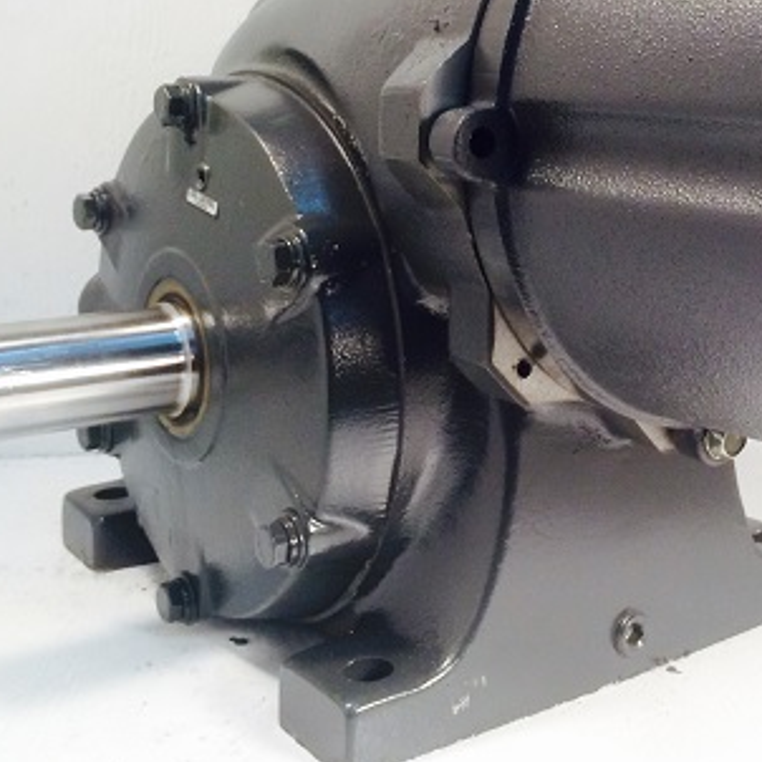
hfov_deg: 32.8
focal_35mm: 51
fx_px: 1270
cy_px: 235
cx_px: 563
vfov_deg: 33.0
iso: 32
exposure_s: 1/30
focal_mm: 4.15
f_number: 2.2
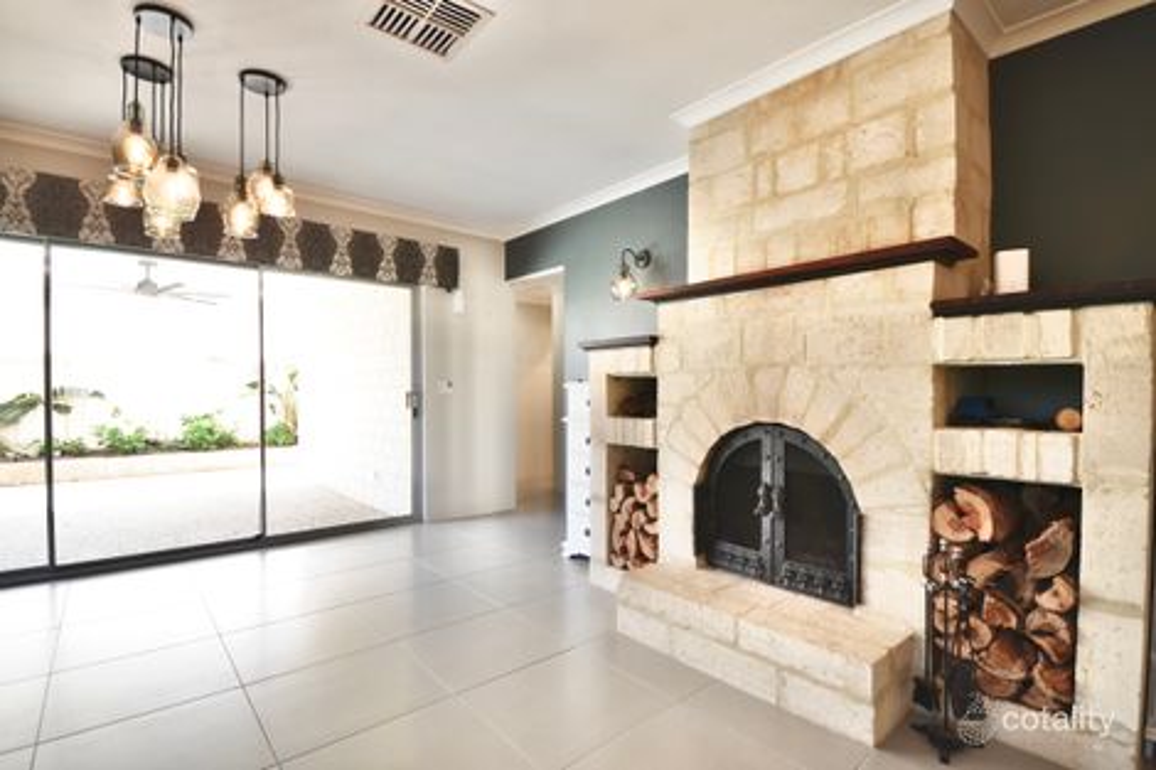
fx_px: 530
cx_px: 578
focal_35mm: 16
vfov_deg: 72.0
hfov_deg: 95.0
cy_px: 385
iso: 100
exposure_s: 1/20
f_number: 3.5
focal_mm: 11
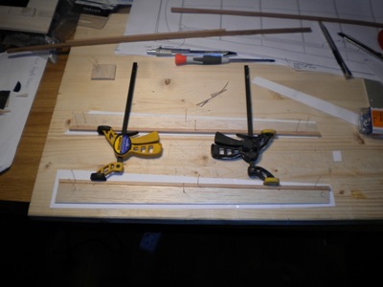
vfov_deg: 40.7
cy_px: 144
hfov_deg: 52.6
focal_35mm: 35
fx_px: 387
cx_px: 192
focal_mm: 6.3
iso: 90
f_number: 3.1
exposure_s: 1/56.6
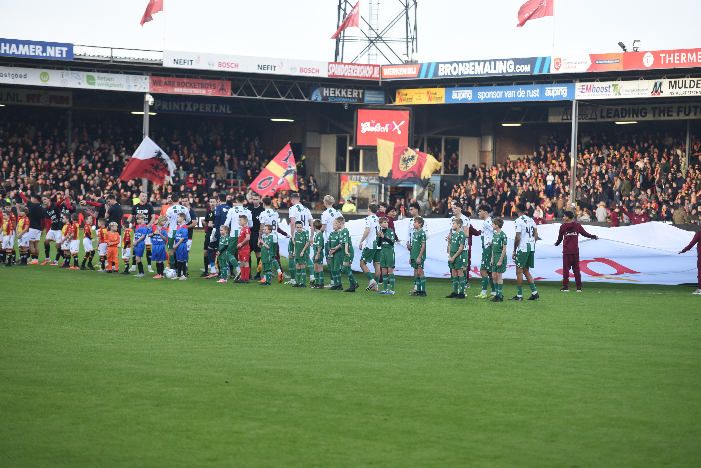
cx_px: 350
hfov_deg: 15.8
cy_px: 234
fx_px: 2532
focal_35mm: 130
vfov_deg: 10.6
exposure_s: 1/1250
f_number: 3.2
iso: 500
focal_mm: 130
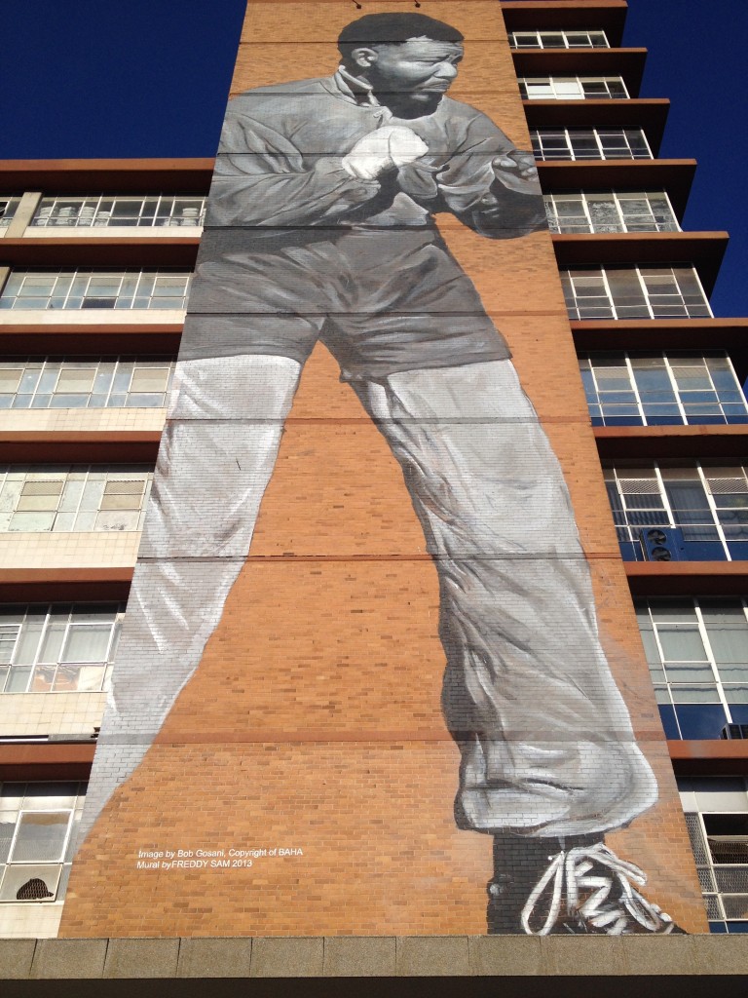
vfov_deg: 52.6
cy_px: 499
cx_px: 374
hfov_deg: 40.7
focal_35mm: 35
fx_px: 1008
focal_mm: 4.28
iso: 50
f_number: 2.4
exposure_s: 1/3247
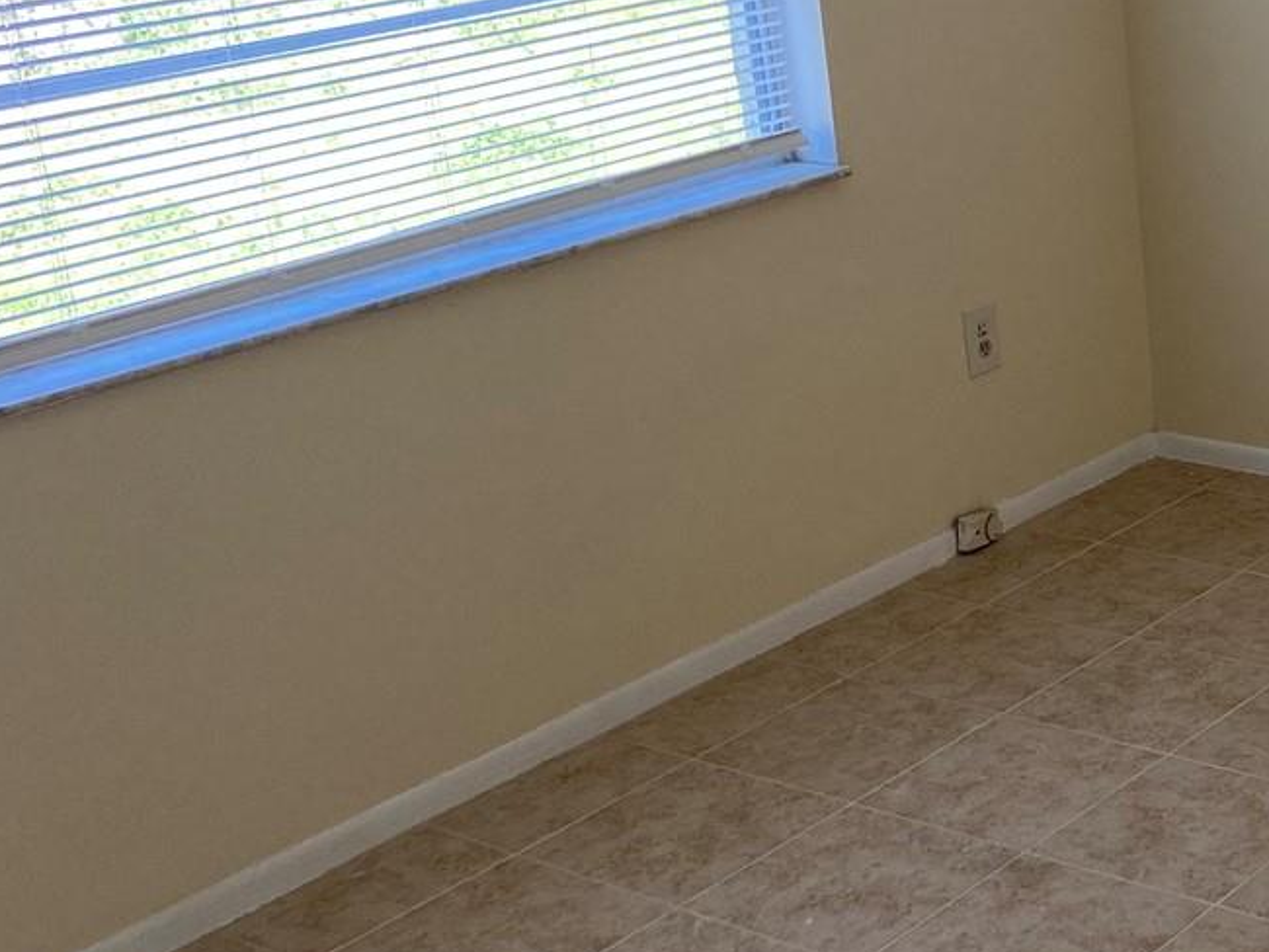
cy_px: 339
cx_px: 1490
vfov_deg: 22.9
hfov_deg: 27.0
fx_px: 2347
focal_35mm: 64
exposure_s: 1/122
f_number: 1.8
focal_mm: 4.25
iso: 100
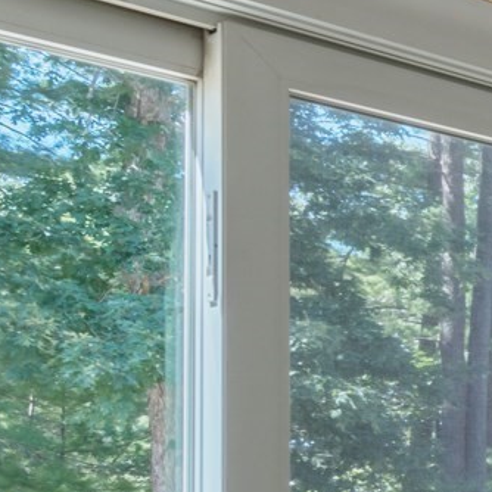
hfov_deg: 15.9
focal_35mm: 73
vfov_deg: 22.4
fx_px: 1174
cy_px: 530
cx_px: 1090
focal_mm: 14
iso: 100
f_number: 16
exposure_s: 1/10
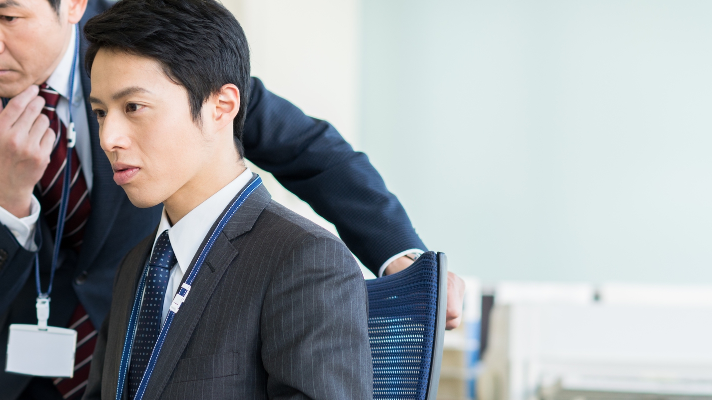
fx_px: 2360
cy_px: 182
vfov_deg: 9.7
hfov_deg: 17.1
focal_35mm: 125
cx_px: 215
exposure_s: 1/250
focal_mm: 85
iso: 500
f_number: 2.8
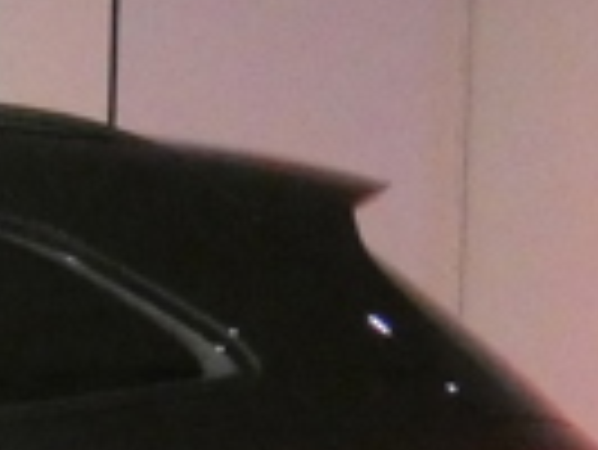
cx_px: -1030
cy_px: 891
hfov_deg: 6.4
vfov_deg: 5.1
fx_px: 4997
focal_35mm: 289
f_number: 3.8
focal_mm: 8.6
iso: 1600
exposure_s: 1/80
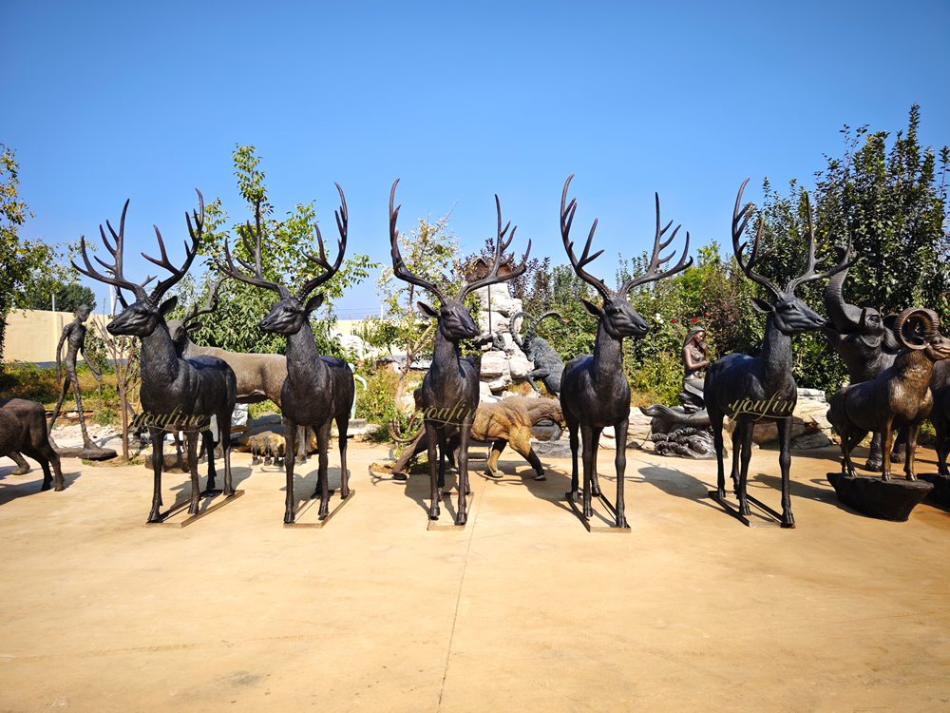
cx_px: 475
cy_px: 356
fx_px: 631
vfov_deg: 58.9
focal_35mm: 23
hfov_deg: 73.9
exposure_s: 1/1325
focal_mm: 8.67
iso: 50
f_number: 1.75
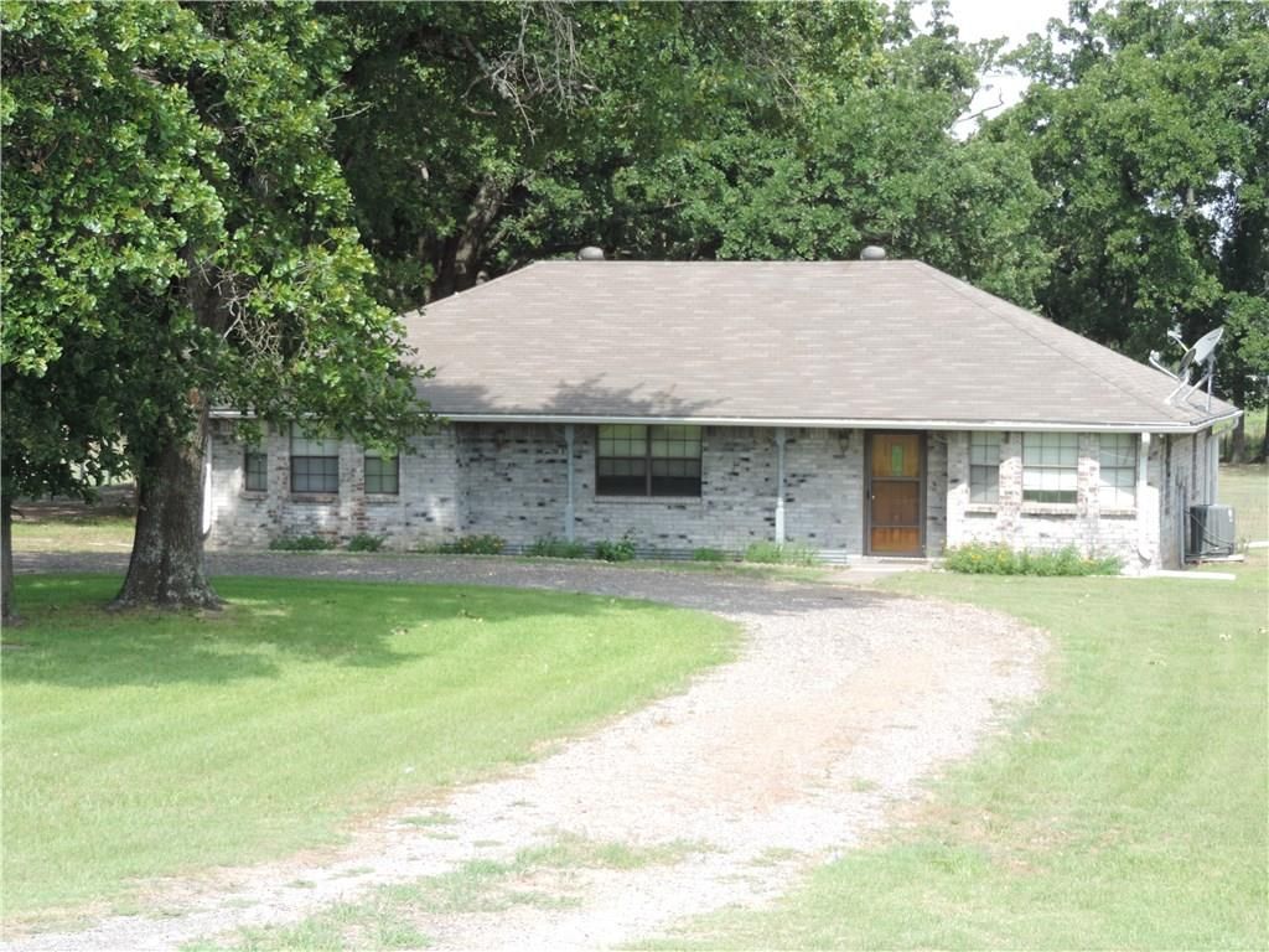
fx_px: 3116
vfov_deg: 17.4
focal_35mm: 85
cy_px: 476
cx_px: 634
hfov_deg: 23.0
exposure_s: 1/500
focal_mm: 15.1
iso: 200
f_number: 4
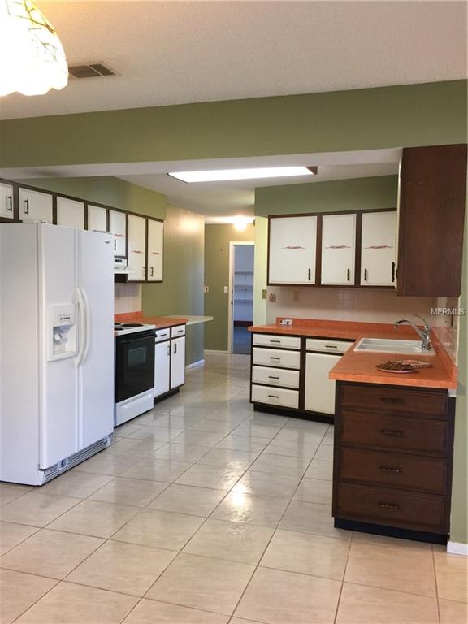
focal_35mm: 29
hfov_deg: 48.2
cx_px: 234
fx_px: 523
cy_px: 312
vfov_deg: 61.7
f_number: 2.2
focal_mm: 4.15
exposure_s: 1/15
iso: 64
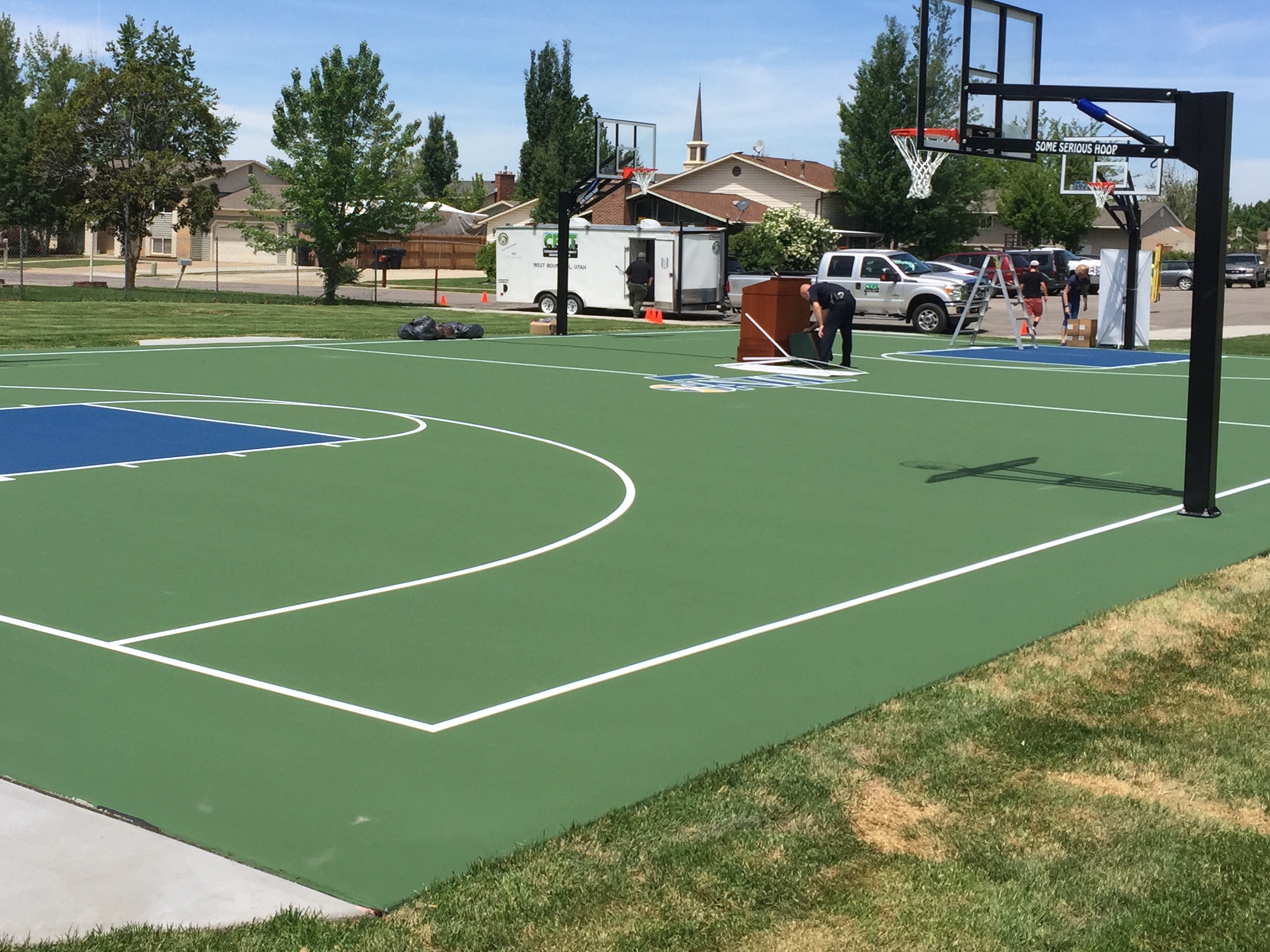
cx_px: 529
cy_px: 328
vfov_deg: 31.3
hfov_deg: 41.1
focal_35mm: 46
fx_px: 1687
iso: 32
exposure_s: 1/2326
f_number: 2.2
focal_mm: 4.15
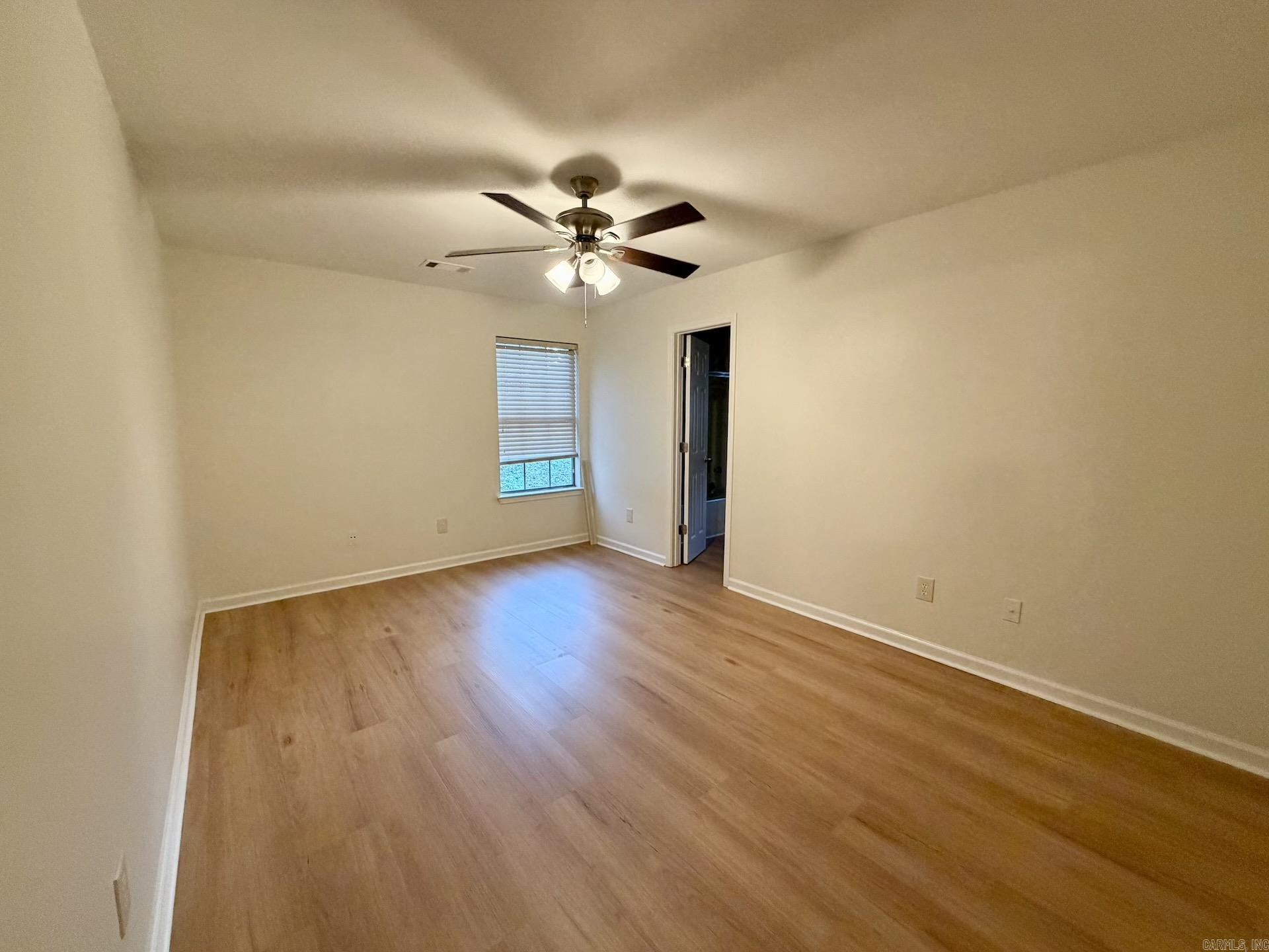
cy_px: 476
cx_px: 634
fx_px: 513
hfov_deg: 102.1
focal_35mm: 14
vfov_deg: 85.7
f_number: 2.2
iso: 400
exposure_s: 1/60
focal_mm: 2.22
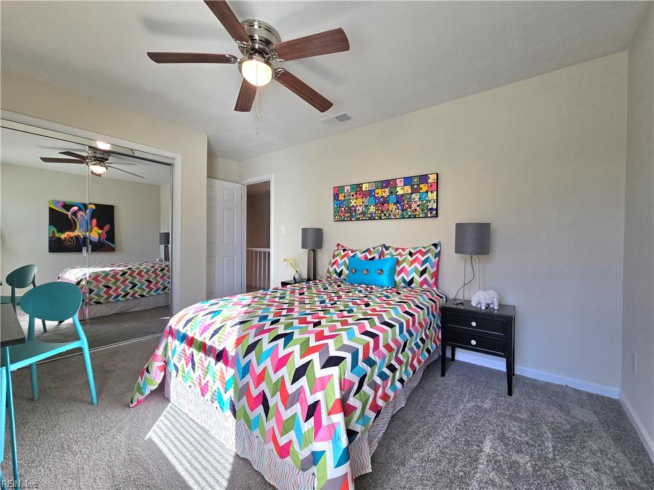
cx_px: 327
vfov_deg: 89.9
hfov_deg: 106.2
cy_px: 245
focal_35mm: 13
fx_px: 246
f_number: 2.2
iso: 80
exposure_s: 1/120
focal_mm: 2.2
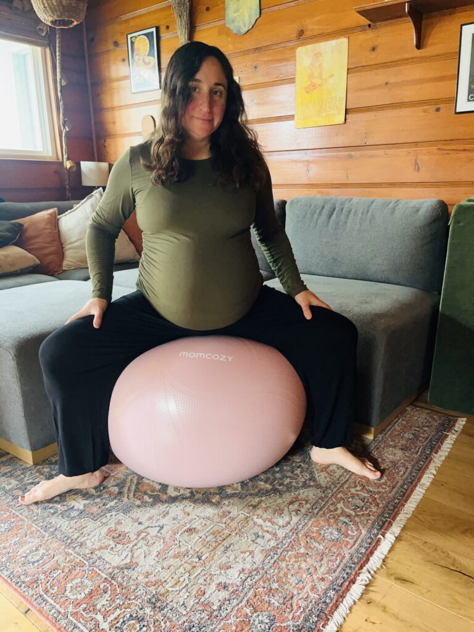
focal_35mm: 26
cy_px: 316
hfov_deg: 53.1
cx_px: 237
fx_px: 475
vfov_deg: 67.3
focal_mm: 5.1
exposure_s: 1/50
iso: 500
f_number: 1.6
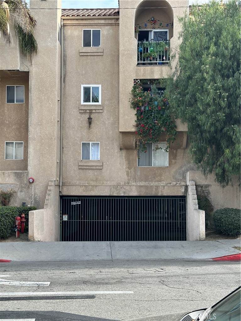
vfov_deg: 39.7
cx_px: 120
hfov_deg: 30.3
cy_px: 160
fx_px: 446
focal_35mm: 48
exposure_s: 1/944
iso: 64
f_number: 1.78
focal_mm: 6.86
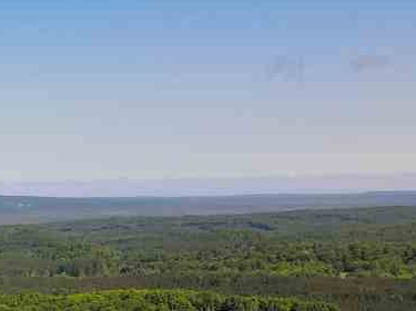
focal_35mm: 82
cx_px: -281
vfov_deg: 16.5
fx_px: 985
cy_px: 454
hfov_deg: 19.4
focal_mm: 4.5
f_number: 2.8
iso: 100
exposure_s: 1/40
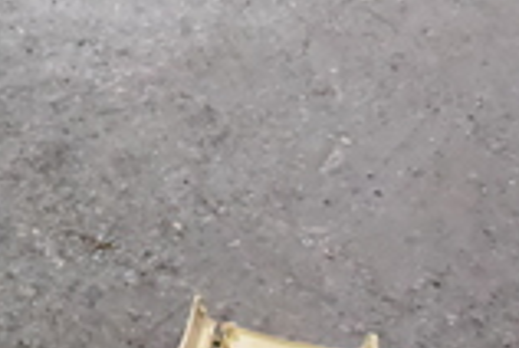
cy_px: -392
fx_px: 2123
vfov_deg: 8.8
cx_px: -746
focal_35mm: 147
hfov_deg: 11.4
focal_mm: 11
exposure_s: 1/125
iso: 3200
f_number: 3.5
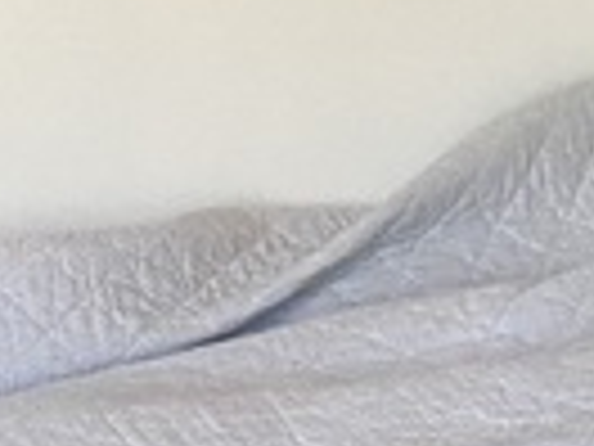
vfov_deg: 7.3
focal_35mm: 202
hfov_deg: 9.8
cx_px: 387
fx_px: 3466
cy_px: -99
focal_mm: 4.25
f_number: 1.8
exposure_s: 1/50
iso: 160
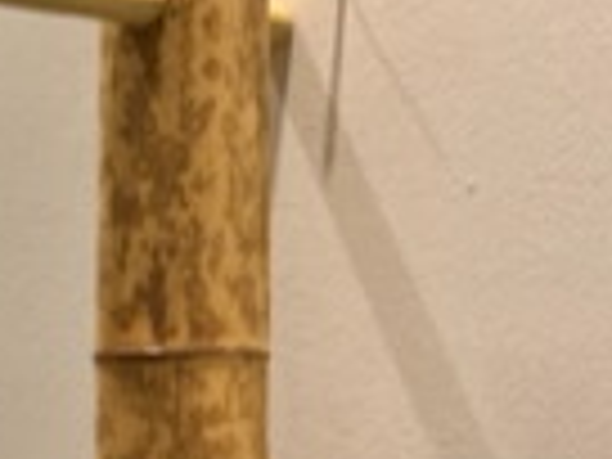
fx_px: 2157
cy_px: 310
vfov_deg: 12.1
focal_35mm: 122
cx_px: -680
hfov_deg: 13.4
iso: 125
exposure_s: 1/120
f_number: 1.5
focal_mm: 5.7
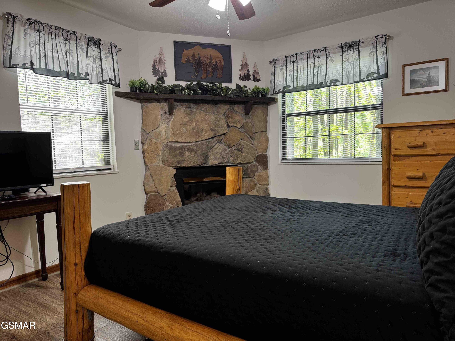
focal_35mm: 24
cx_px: 228
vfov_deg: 56.8
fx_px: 315
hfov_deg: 71.6
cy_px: 170
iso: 160
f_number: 1.78
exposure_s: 1/60
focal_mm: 6.76
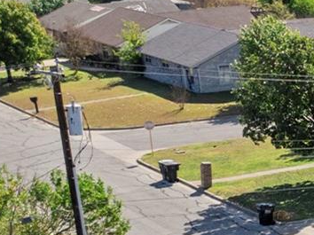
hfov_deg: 11.4
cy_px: 247
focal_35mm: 139
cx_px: 782
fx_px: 1260
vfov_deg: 10.5
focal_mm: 12.29
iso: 200
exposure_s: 1/2500
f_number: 2.8
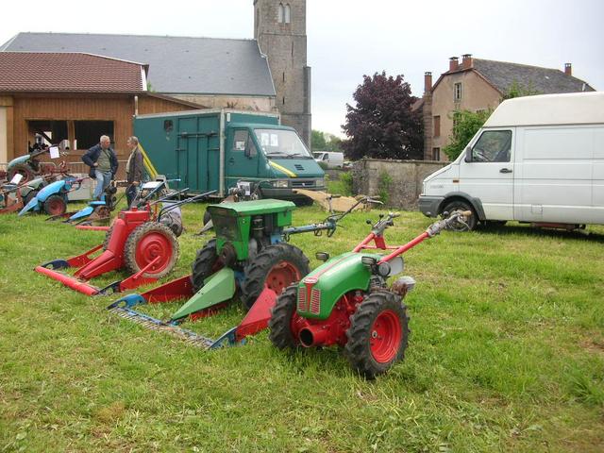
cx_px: 302
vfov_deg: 40.7
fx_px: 611
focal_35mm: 35
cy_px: 226
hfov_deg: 52.6
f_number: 2.8
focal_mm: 5.8
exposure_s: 1/312
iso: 50
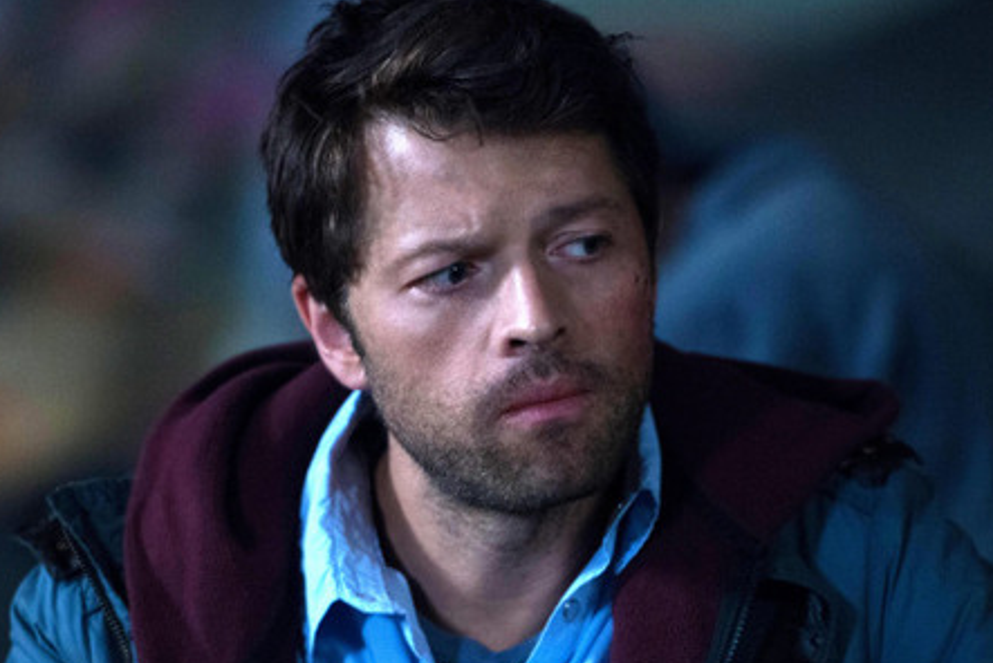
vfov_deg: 4.0
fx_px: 9467
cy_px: 488
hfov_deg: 6.0
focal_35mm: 343
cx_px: 518
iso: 3200
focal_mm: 195
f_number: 2.8
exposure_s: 1/60
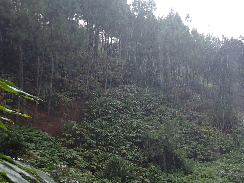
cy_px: 99
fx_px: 374
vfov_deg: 27.5
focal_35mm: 53
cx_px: 232
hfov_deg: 33.7
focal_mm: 4.5
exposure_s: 1/200
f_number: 2
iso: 100
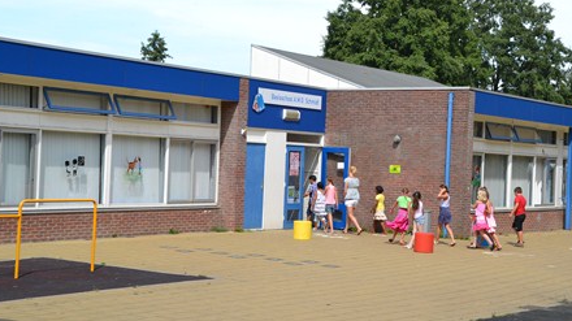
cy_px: 142
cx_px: 307
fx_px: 1137
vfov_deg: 16.1
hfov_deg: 28.2
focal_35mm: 75
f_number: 8
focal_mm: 42
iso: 100
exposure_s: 1/250
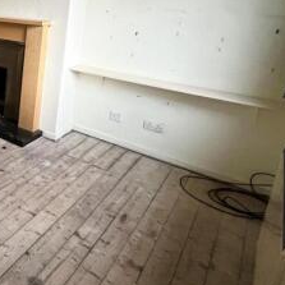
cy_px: 49
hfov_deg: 37.3
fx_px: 279
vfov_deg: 50.1
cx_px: -73
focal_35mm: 30
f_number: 1.8
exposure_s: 1/60
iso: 320
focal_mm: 1.57
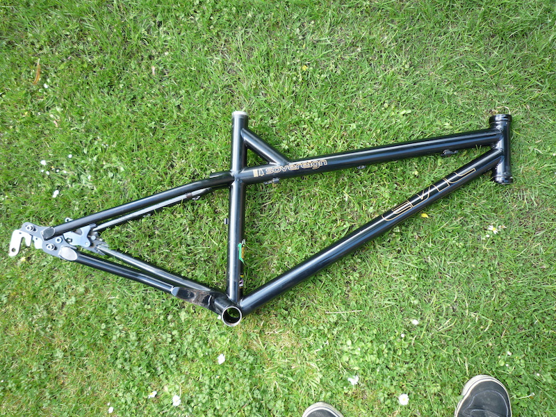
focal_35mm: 25
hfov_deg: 69.4
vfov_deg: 54.9
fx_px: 402
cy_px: 208
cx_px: 278
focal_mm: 4.4
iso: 100
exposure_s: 1/80
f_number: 2.8
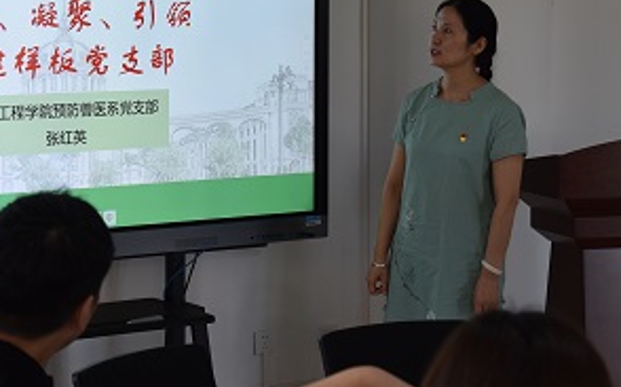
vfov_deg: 13.0
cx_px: 144
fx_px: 1690
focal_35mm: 100
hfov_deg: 20.6
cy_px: 125
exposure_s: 1/80
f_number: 4.5
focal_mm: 48
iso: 400
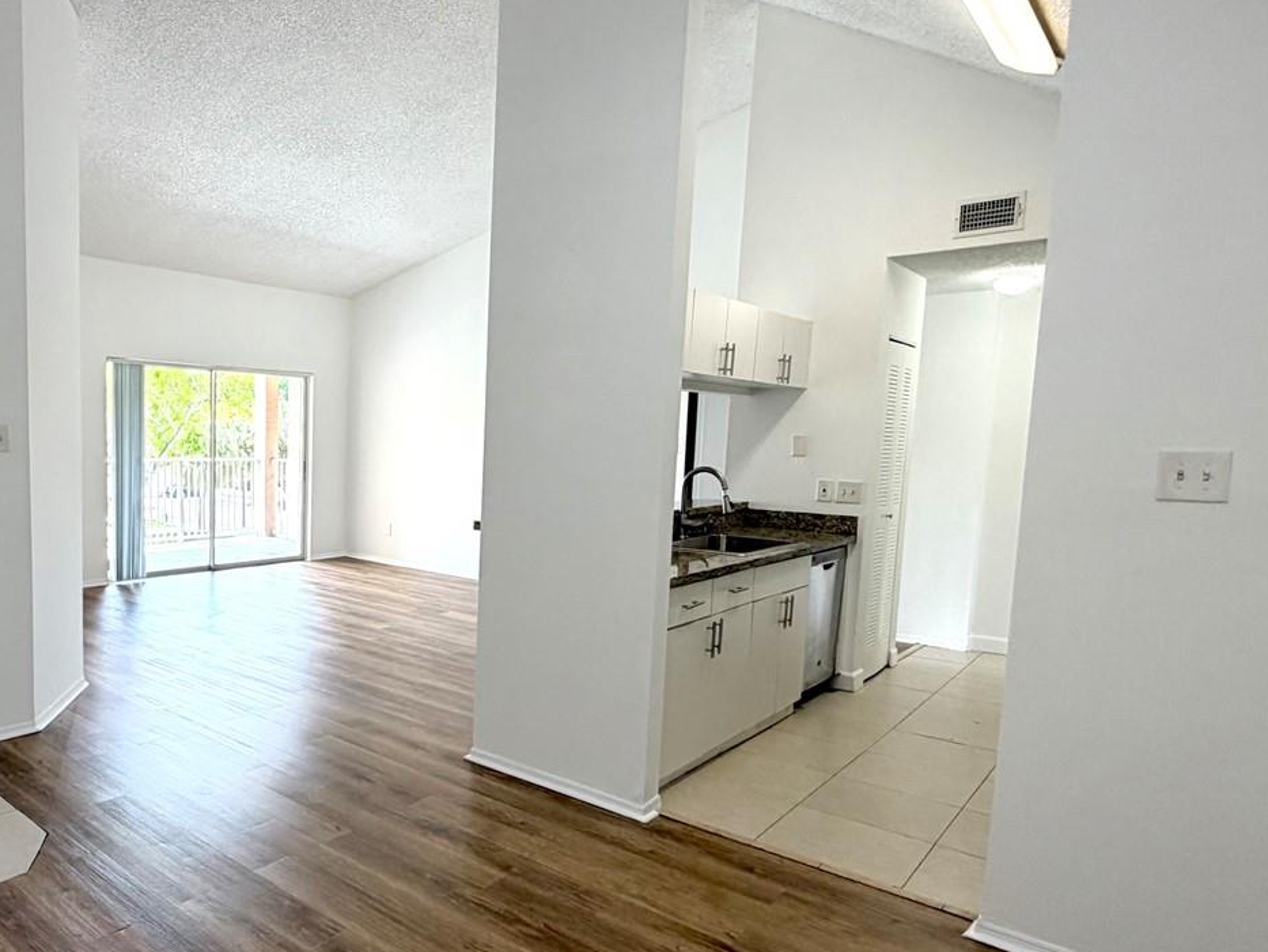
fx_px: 879
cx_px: 341
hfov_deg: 67.7
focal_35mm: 24
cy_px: 515
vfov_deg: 56.8
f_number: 2.2
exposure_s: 1/120
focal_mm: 2.22
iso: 125
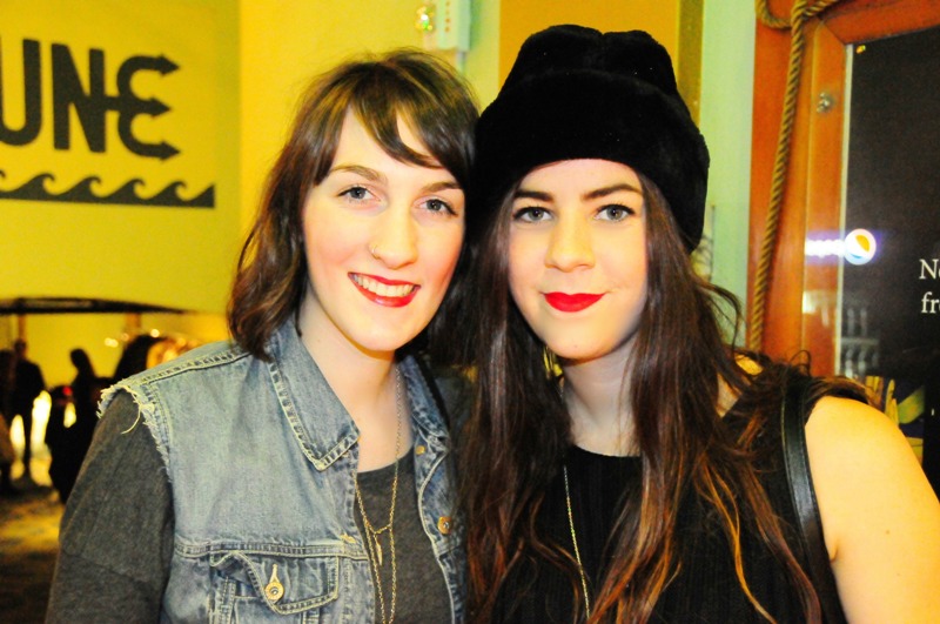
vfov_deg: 32.9
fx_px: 1056
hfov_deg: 48.0
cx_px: 470
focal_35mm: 40
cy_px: 312
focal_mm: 27
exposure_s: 1/30
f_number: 4
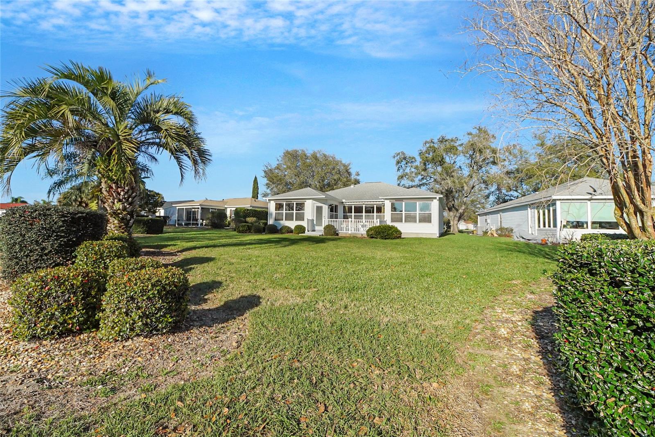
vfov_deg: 77.3
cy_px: 218
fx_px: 273
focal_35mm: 15
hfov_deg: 100.4
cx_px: 328
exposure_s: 1/3200
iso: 1000
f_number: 7.1
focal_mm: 10
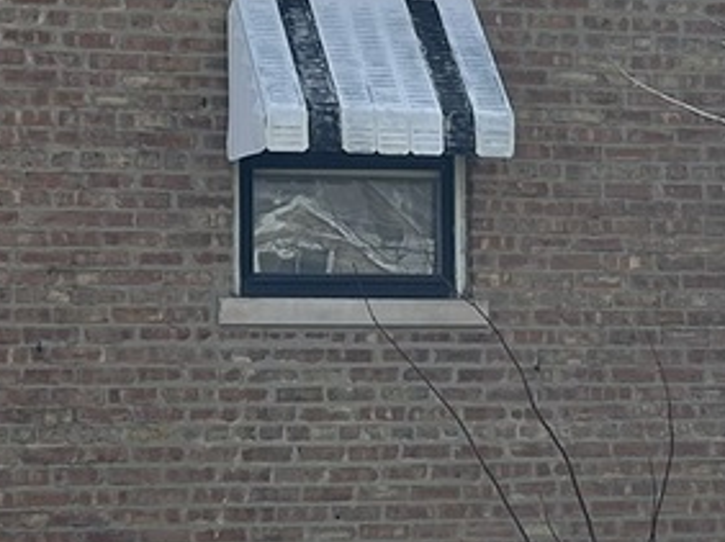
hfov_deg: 14.8
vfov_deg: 11.1
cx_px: 455
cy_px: 239
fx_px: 2783
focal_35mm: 133
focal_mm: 5.7
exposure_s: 1/4831
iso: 50
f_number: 1.5
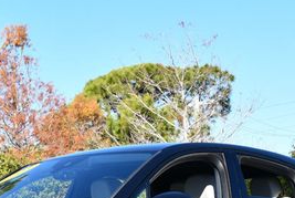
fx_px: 1100
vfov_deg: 10.1
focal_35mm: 134
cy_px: 229
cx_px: 75
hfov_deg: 15.2
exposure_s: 1/250
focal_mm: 28
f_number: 8
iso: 160
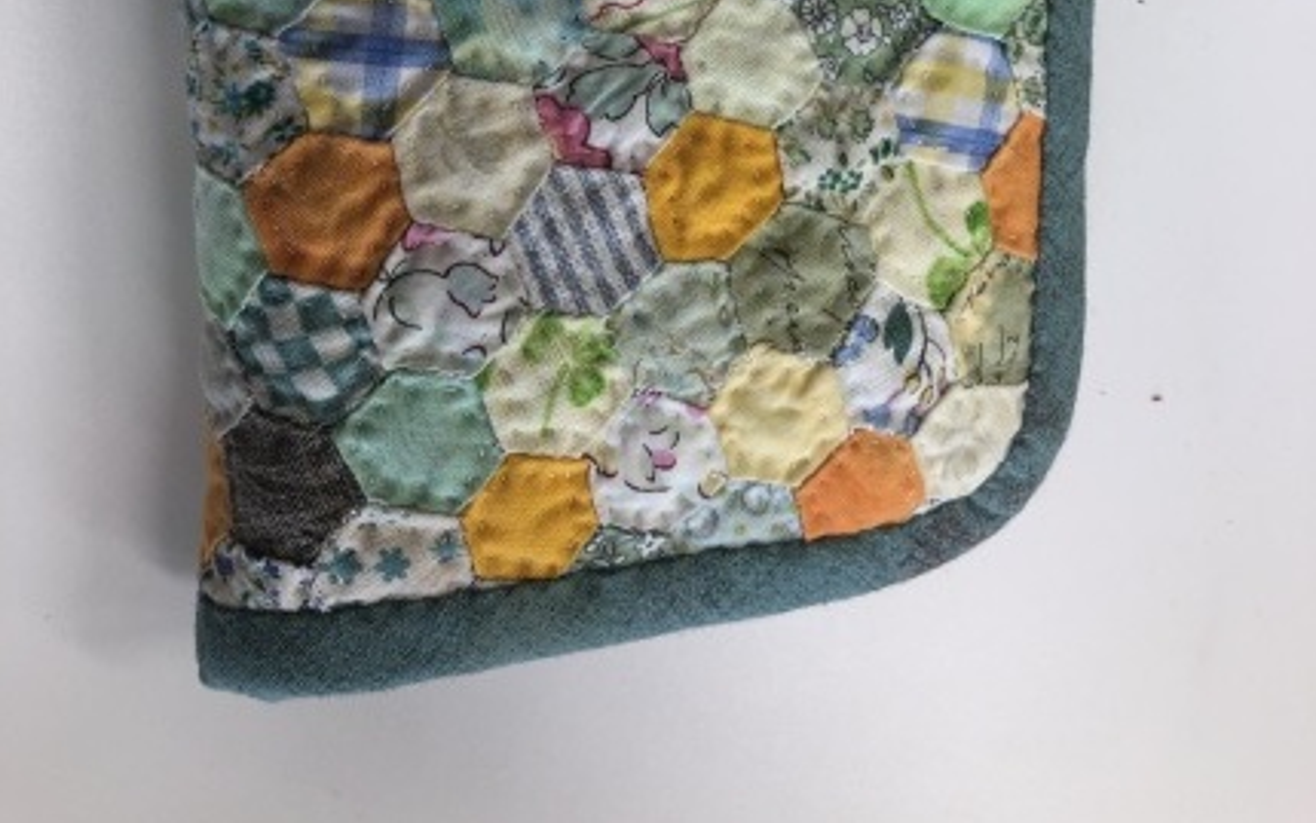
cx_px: 658
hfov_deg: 49.3
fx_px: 1435
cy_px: -37
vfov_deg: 29.5
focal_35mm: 40
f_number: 1.8
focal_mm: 4
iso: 40
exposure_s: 1/100
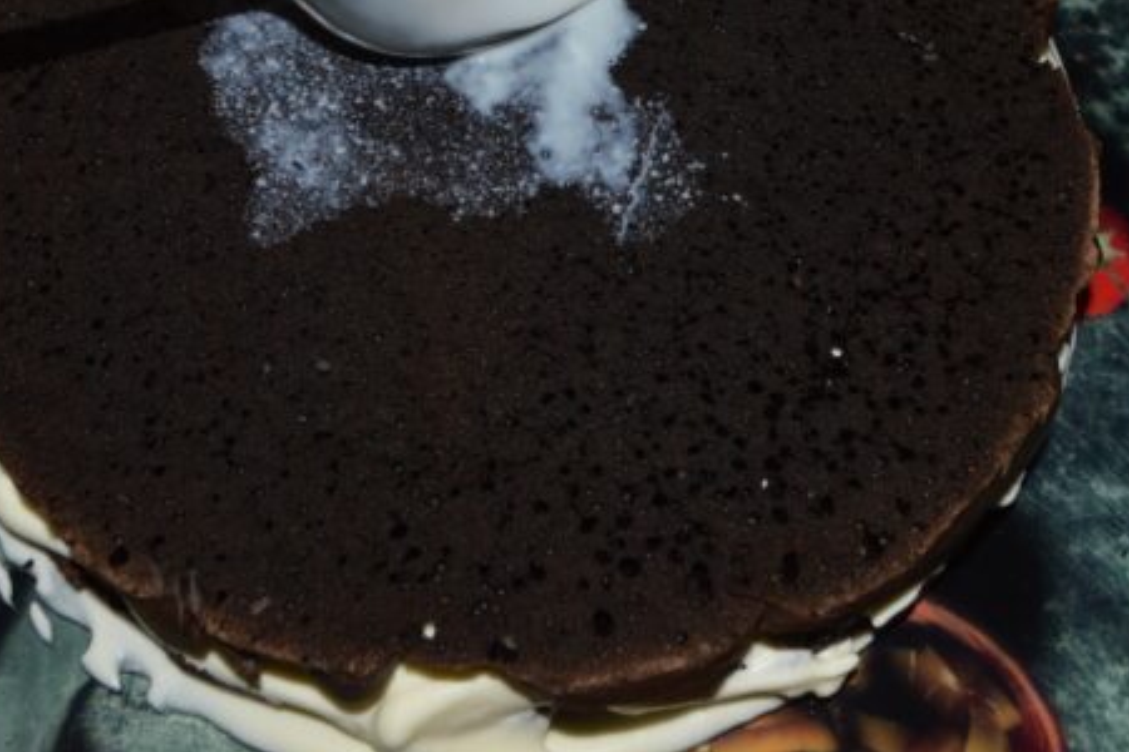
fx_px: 1756
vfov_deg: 23.9
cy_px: 174
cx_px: 602
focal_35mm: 56
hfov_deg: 35.6
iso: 100
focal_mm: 24
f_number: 8
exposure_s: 1/60
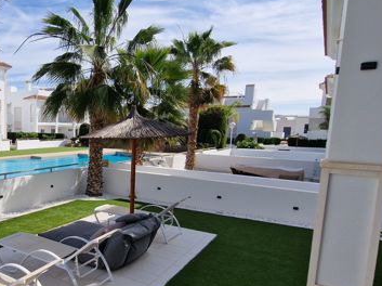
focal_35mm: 26
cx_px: 64
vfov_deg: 52.8
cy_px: 166
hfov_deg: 60.6
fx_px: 287
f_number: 2.2
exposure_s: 1/3168
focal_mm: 2.2
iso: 50
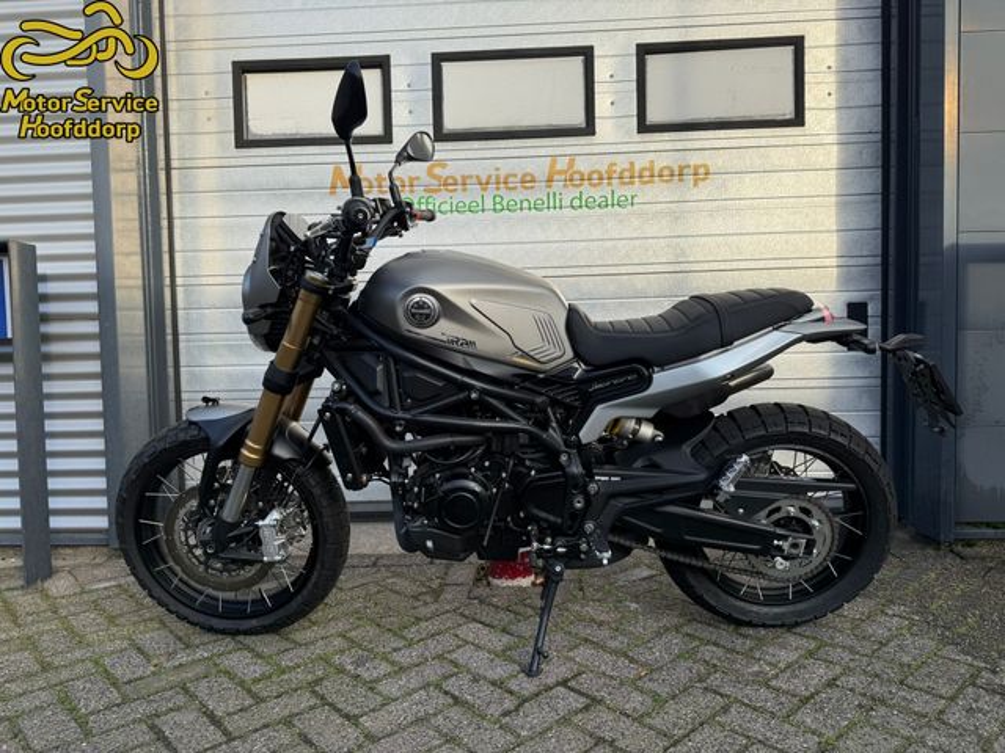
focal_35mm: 24
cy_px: 376
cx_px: 502
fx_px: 697
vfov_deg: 56.8
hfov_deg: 71.6
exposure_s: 1/2299
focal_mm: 6.76
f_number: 1.78
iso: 80
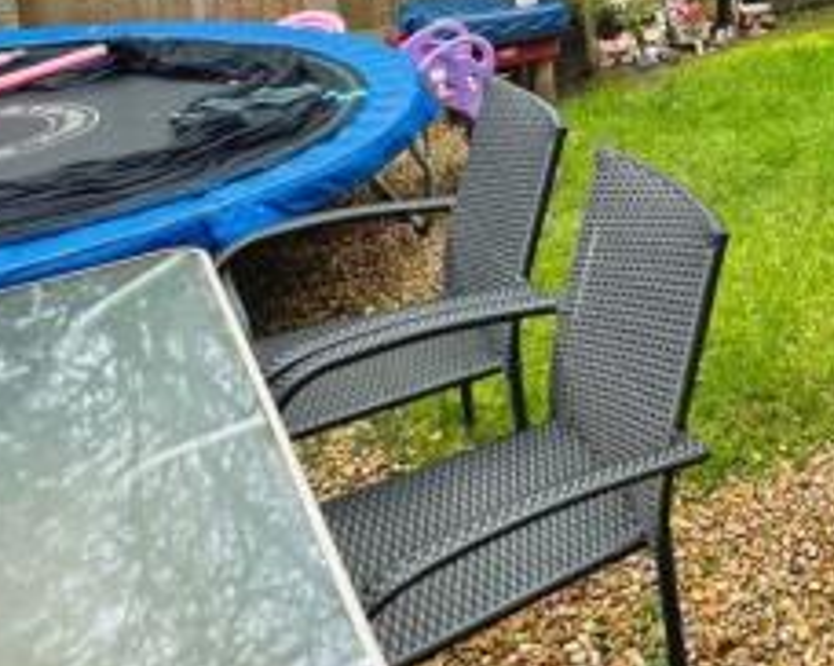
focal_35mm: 35
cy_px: 13
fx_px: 863
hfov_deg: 44.1
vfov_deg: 38.0
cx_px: 832
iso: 64
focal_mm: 2.22
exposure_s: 1/99
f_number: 2.2
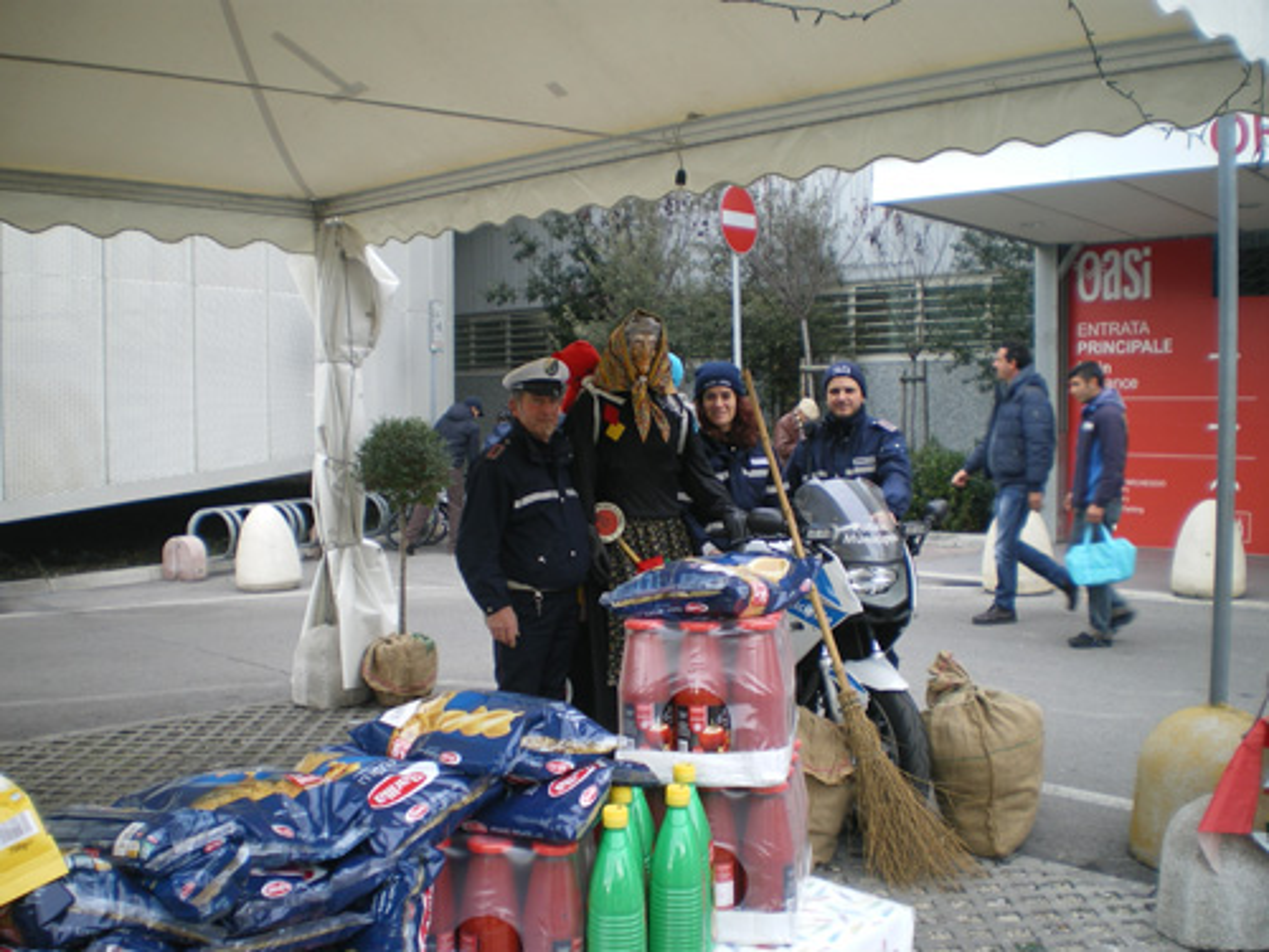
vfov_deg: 39.7
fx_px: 1320
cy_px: 476
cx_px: 634
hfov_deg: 51.4
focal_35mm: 36
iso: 50
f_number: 3.1
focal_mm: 6.3
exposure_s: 1/80
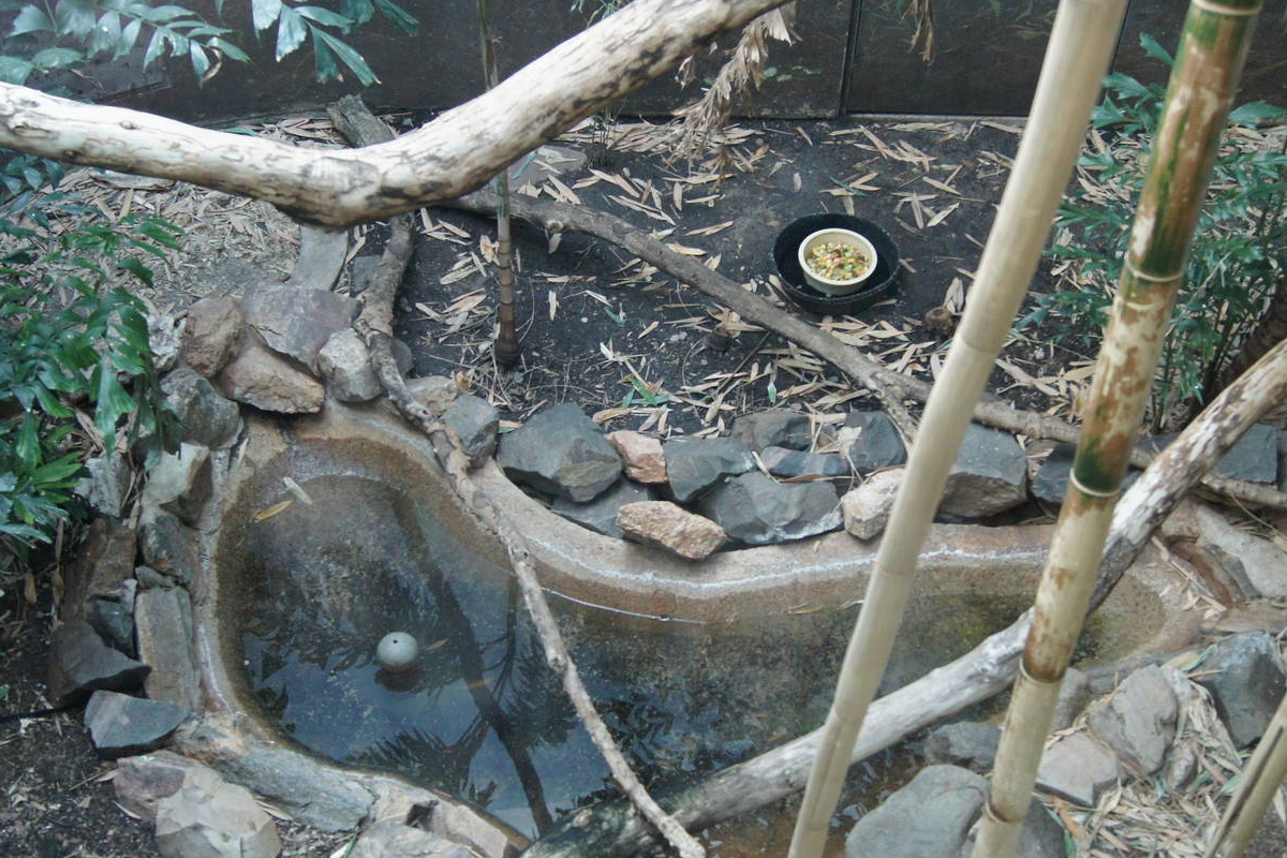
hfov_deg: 44.5
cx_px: 656
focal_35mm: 44
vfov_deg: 30.5
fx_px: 1573
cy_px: 412
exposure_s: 1/100
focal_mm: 22
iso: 1600
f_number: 4
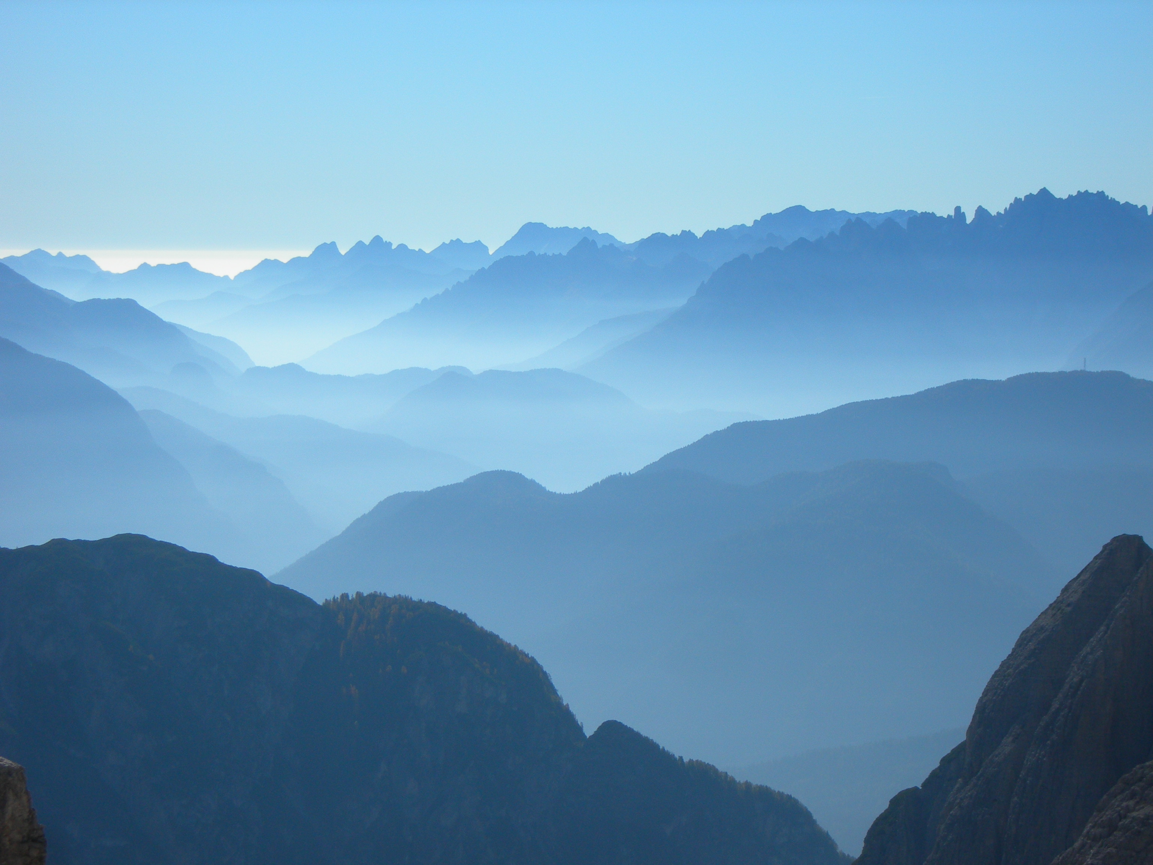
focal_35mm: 114
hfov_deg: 17.3
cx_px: 576
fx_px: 3797
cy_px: 432
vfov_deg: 13.0
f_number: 8.2
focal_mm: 23.4
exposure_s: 1/310
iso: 50
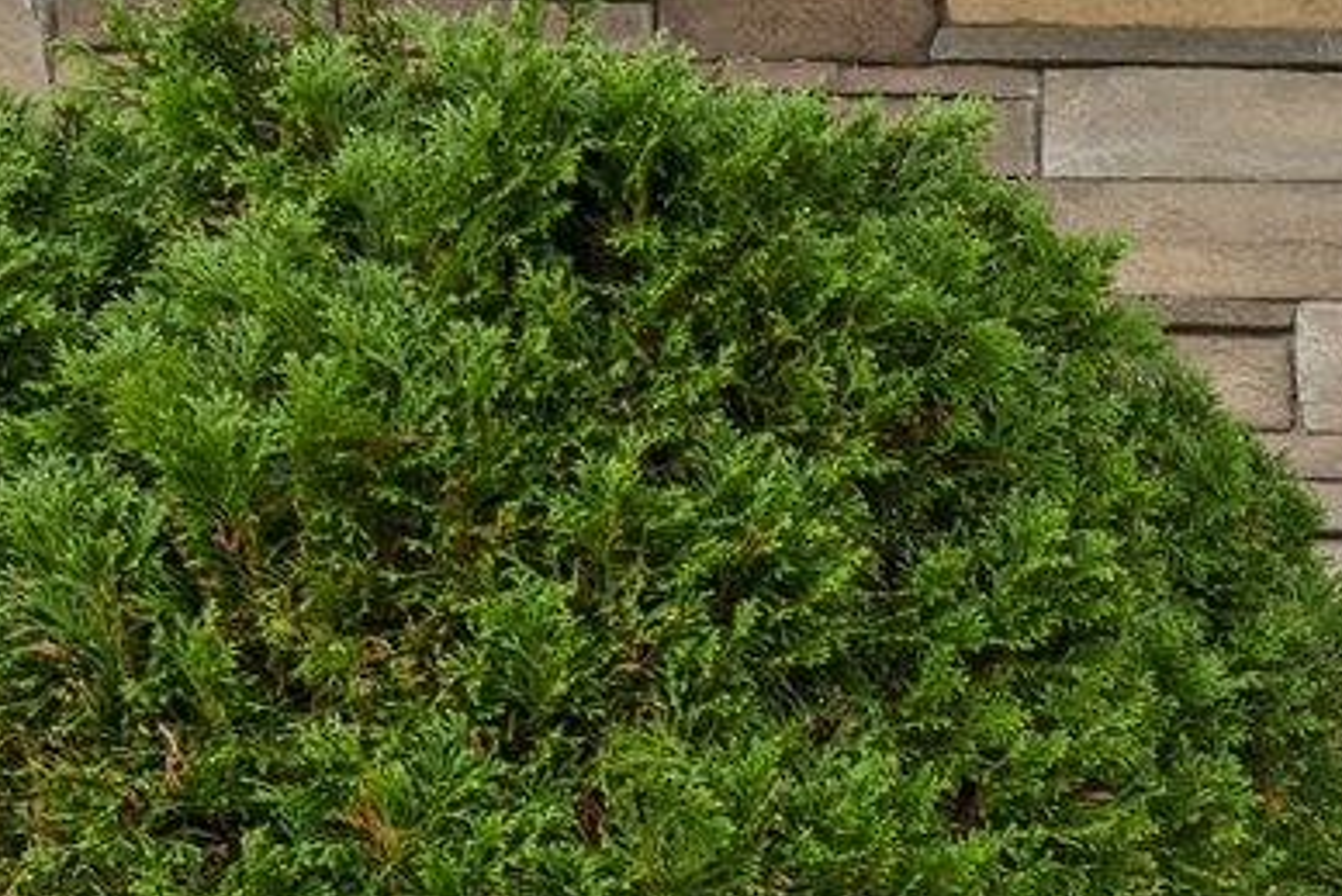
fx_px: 4326
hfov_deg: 15.2
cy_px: 1417
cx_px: 2449
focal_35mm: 116
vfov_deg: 11.3
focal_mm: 22
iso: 160
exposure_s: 1/50
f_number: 8
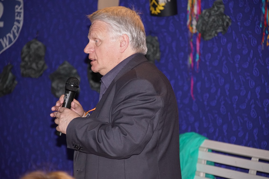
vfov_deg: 8.3
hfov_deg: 12.5
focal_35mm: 165
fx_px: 1233
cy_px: 90
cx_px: 134
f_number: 5.6
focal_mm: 110
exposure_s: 1/60
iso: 1600
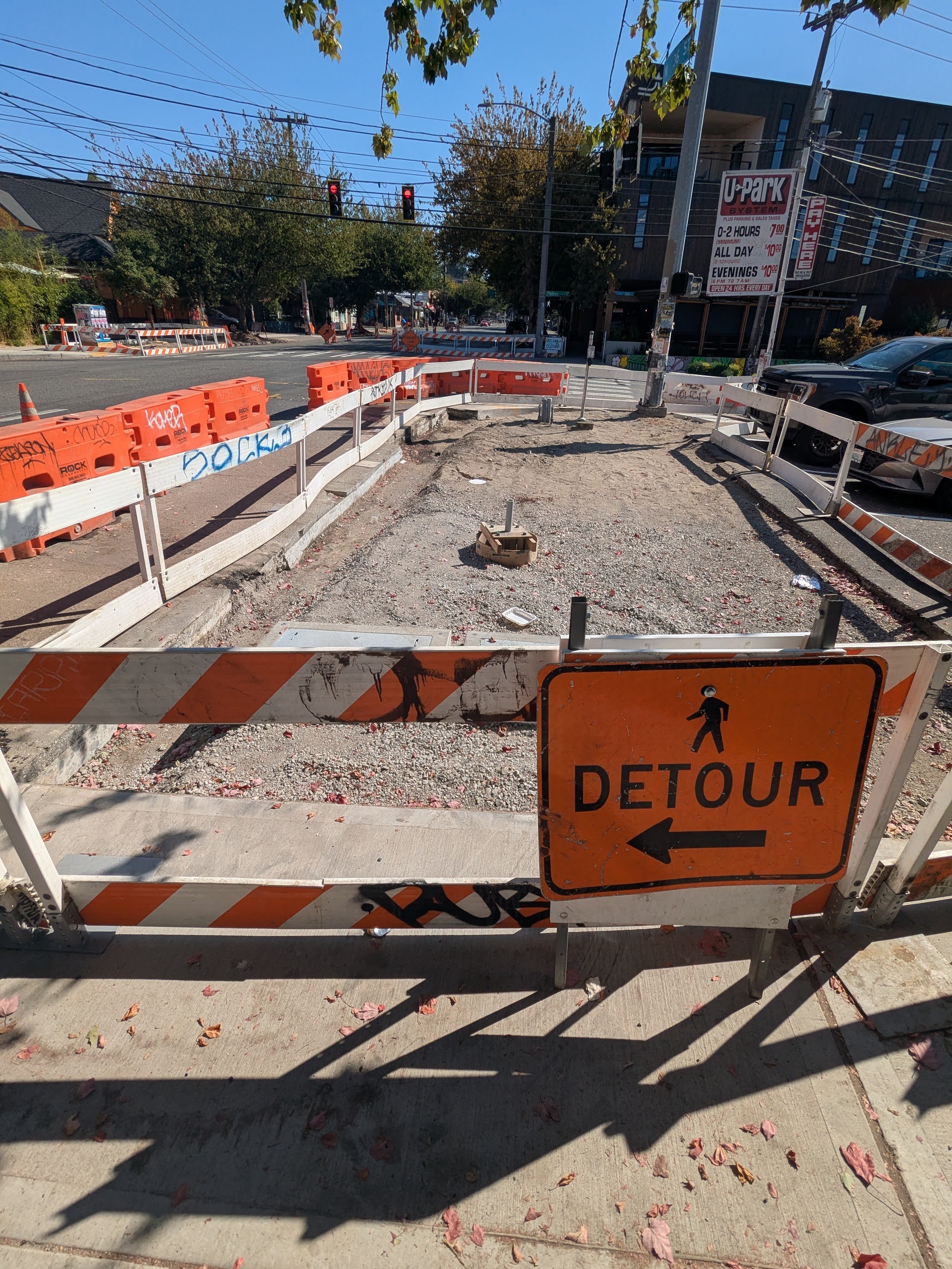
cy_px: 634
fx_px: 587
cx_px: 476
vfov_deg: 94.5
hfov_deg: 78.1
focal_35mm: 16
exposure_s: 1/2020
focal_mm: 2.35
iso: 45
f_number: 2.2
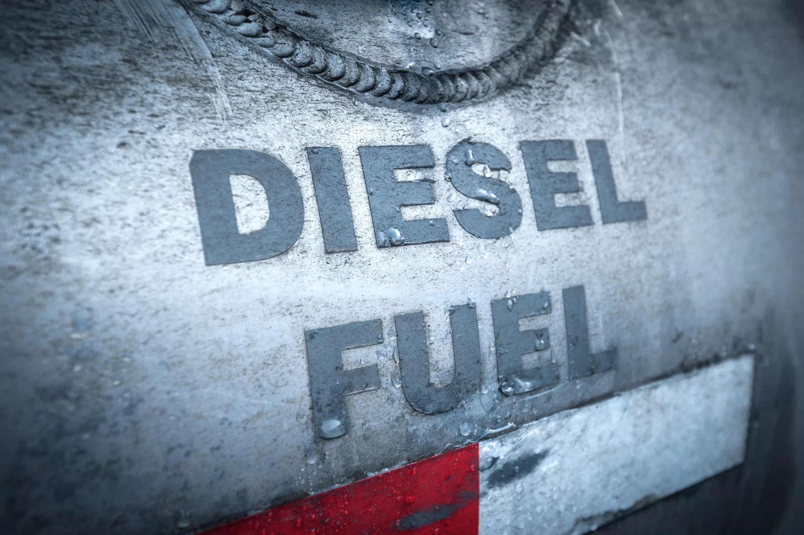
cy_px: 268
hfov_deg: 54.5
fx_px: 781
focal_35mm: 35
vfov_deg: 37.8
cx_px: 402
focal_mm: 35
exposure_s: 1/80
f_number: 7.1
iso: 500
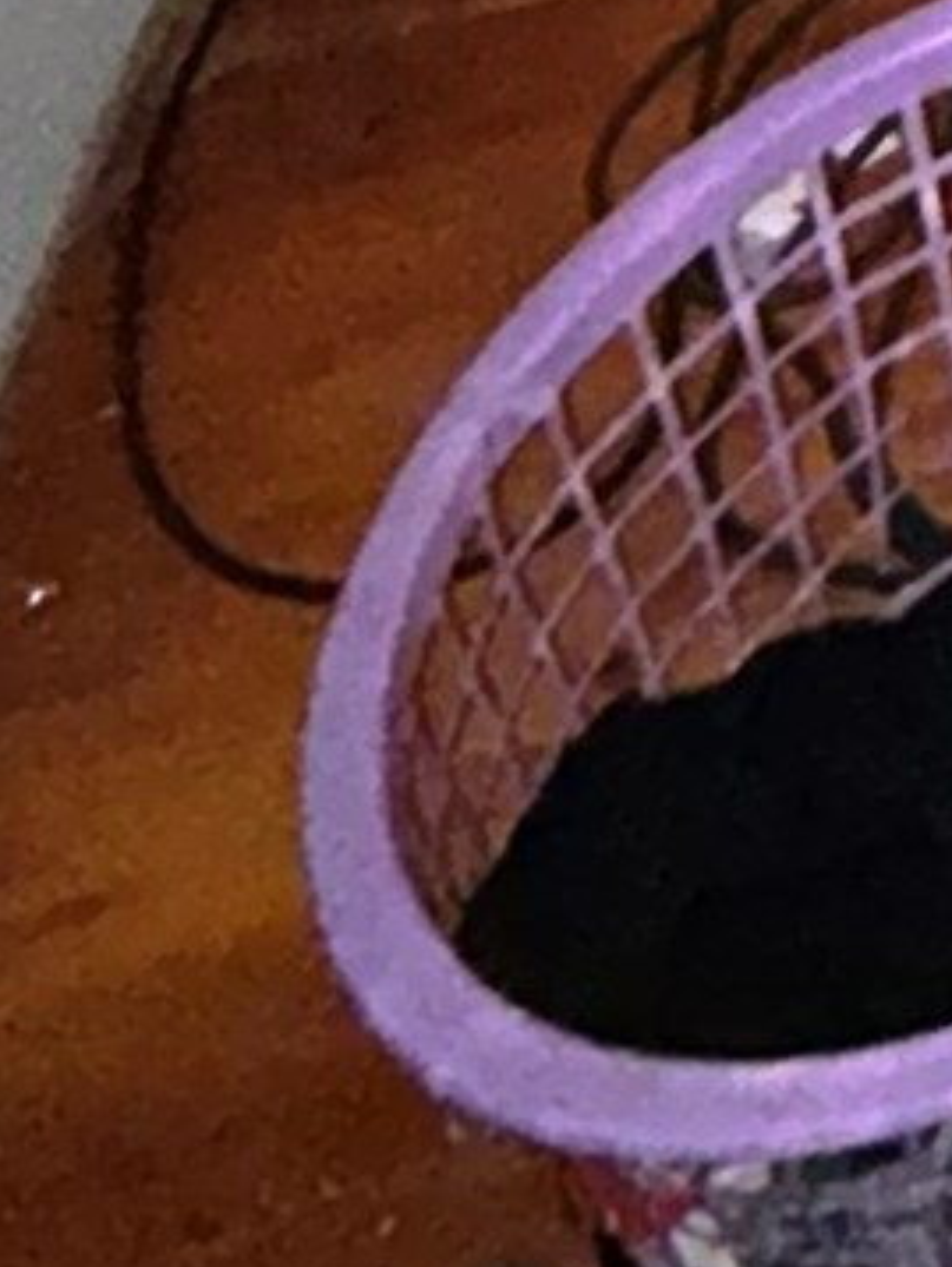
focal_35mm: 90
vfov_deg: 13.9
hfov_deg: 11.5
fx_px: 3296
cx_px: 2658
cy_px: -1911
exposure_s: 1/22
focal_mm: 2.22
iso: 320
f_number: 2.2
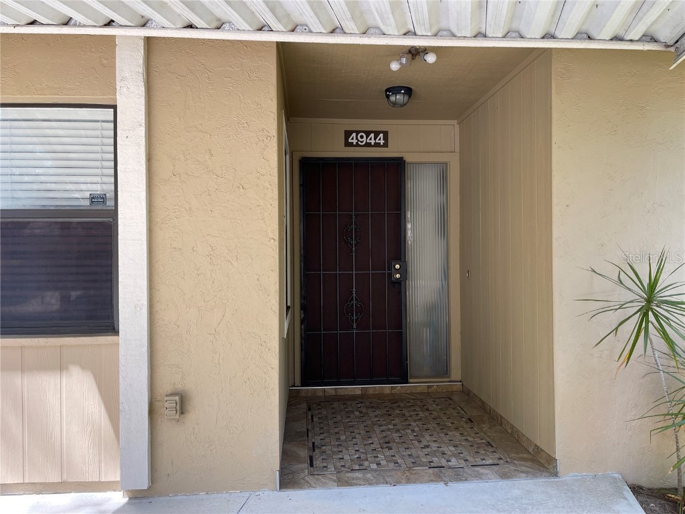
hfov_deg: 69.4
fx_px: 495
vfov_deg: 54.9
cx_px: 342
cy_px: 257
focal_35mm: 25
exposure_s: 1/278
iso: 32
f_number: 1.6
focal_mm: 5.1
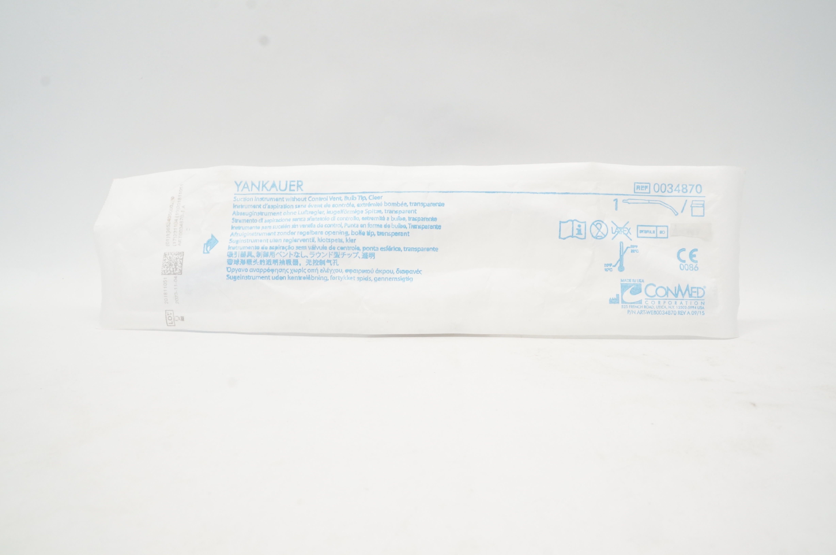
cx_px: 418
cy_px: 278
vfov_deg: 47.8
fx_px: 626
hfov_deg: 67.4
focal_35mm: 27
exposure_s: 1/20
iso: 800
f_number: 11
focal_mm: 18
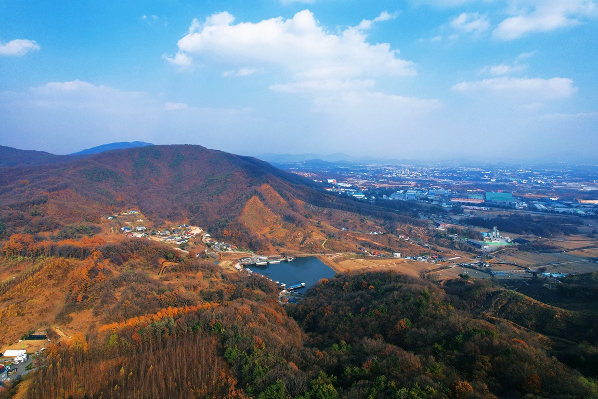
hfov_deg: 78.6
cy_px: 200
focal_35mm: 22
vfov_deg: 57.2
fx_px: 365
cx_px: 299
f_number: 2.8
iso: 110
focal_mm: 8.38
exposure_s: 1/1500
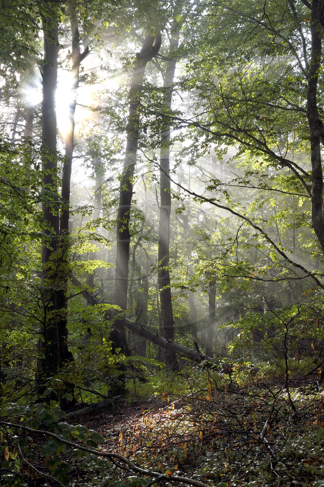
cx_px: 162
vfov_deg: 38.2
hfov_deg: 26.0
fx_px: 703
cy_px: 244
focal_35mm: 52
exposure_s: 1/80
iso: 800
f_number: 16
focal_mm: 52
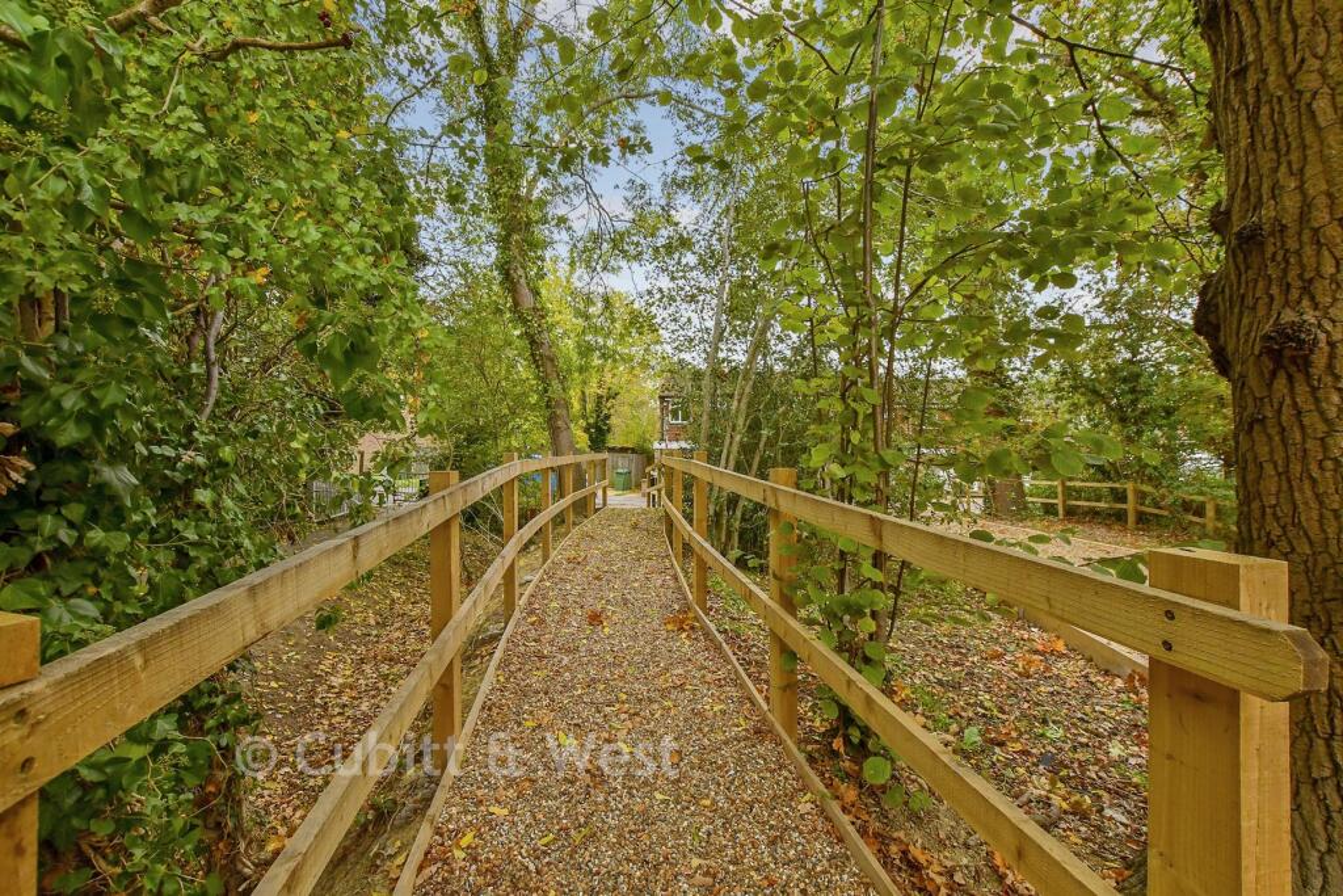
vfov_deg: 77.3
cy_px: 448
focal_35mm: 15
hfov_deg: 100.4
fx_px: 560
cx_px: 672
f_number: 8
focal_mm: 10
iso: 400
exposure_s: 1/100
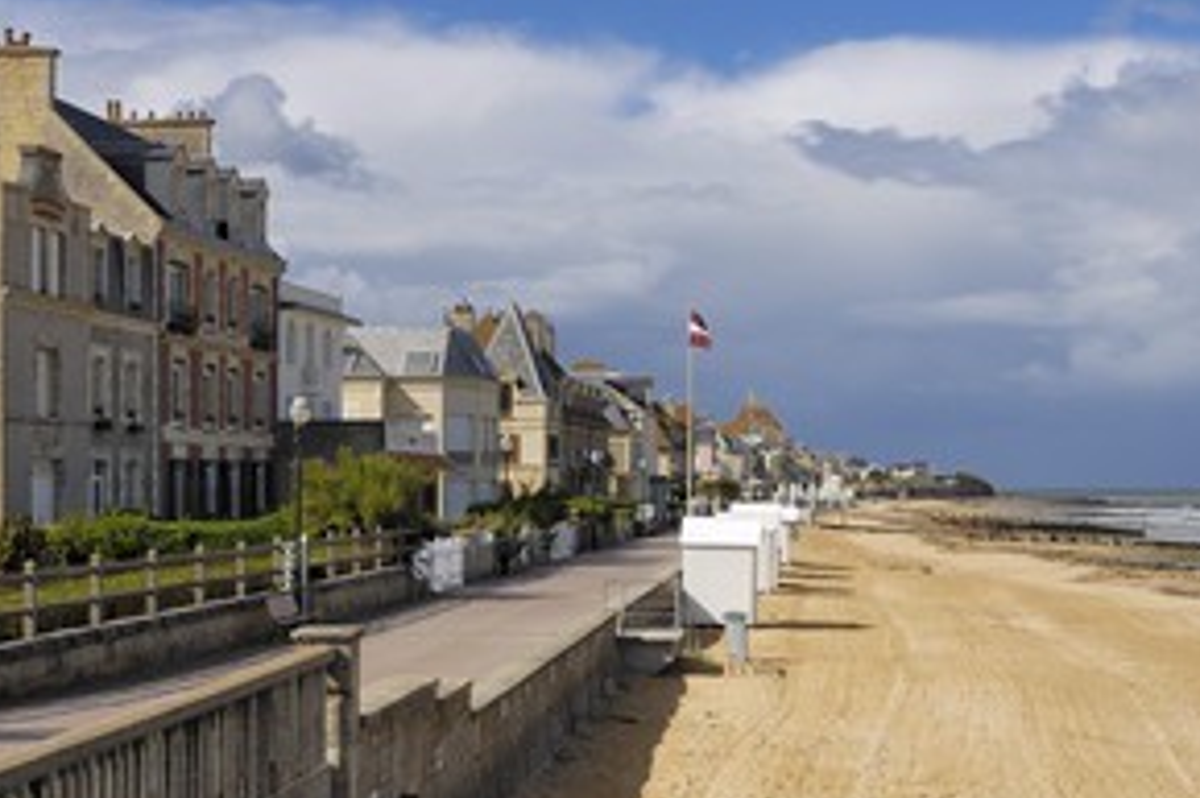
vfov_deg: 22.2
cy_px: 463
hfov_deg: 32.7
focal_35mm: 61
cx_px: 768
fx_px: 2032
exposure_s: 1/160
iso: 100
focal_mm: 28
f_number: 10
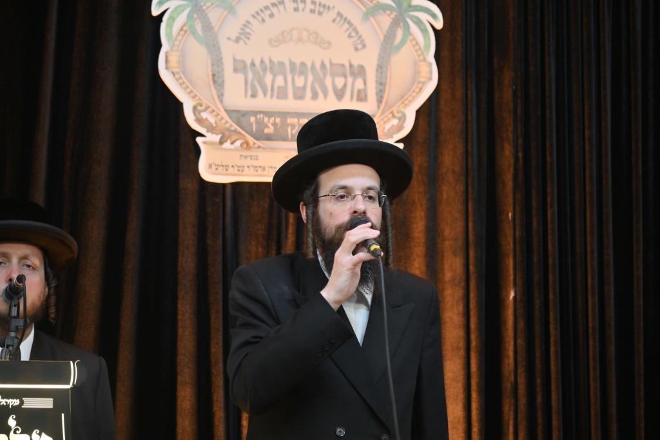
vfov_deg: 11.4
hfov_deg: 17.1
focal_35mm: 120
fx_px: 2200
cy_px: 220
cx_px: 330
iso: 1000
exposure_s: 1/160
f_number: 4
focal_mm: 120
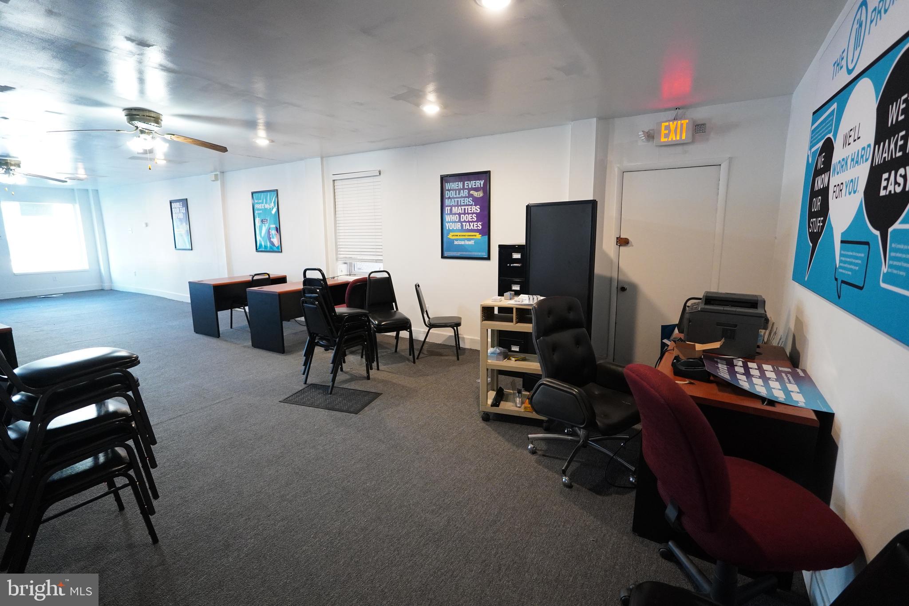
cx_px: 454
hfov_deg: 95.0
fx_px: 417
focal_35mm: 16
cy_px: 303
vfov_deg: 72.0
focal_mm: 11
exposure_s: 1/160
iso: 1600
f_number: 2.2
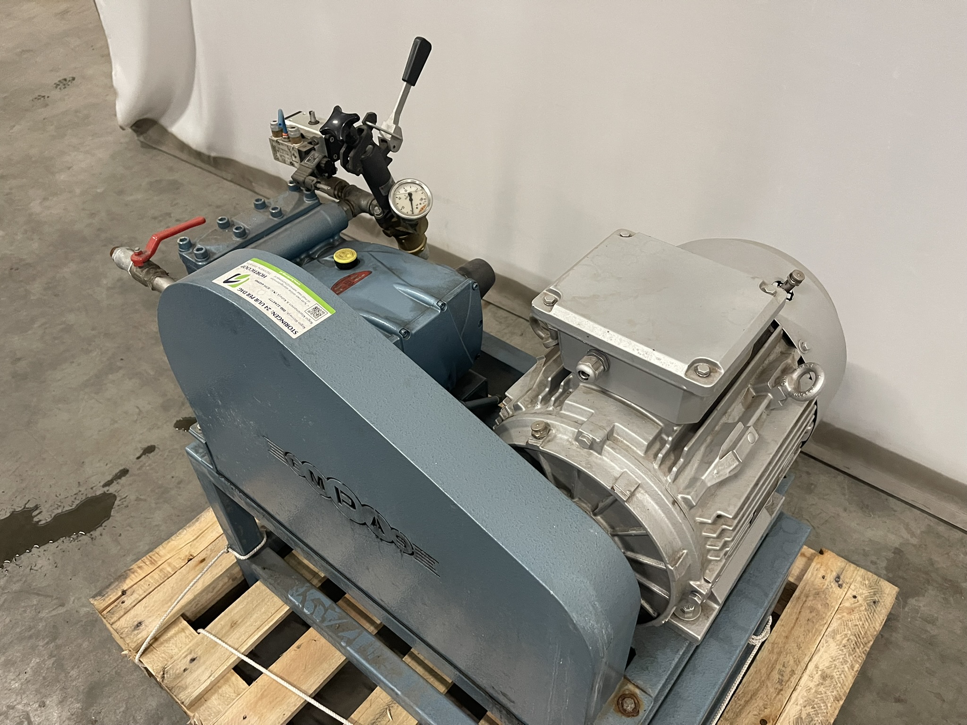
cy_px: 362
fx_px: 698
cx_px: 484
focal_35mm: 25
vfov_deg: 54.9
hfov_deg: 69.4
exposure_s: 1/50
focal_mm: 5.1
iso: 500
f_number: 1.6
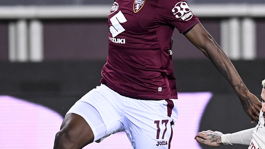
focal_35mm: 787
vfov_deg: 1.5
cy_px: 90
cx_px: 165
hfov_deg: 2.7
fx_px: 5530
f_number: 3.5
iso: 2000
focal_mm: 400
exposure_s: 1/1250
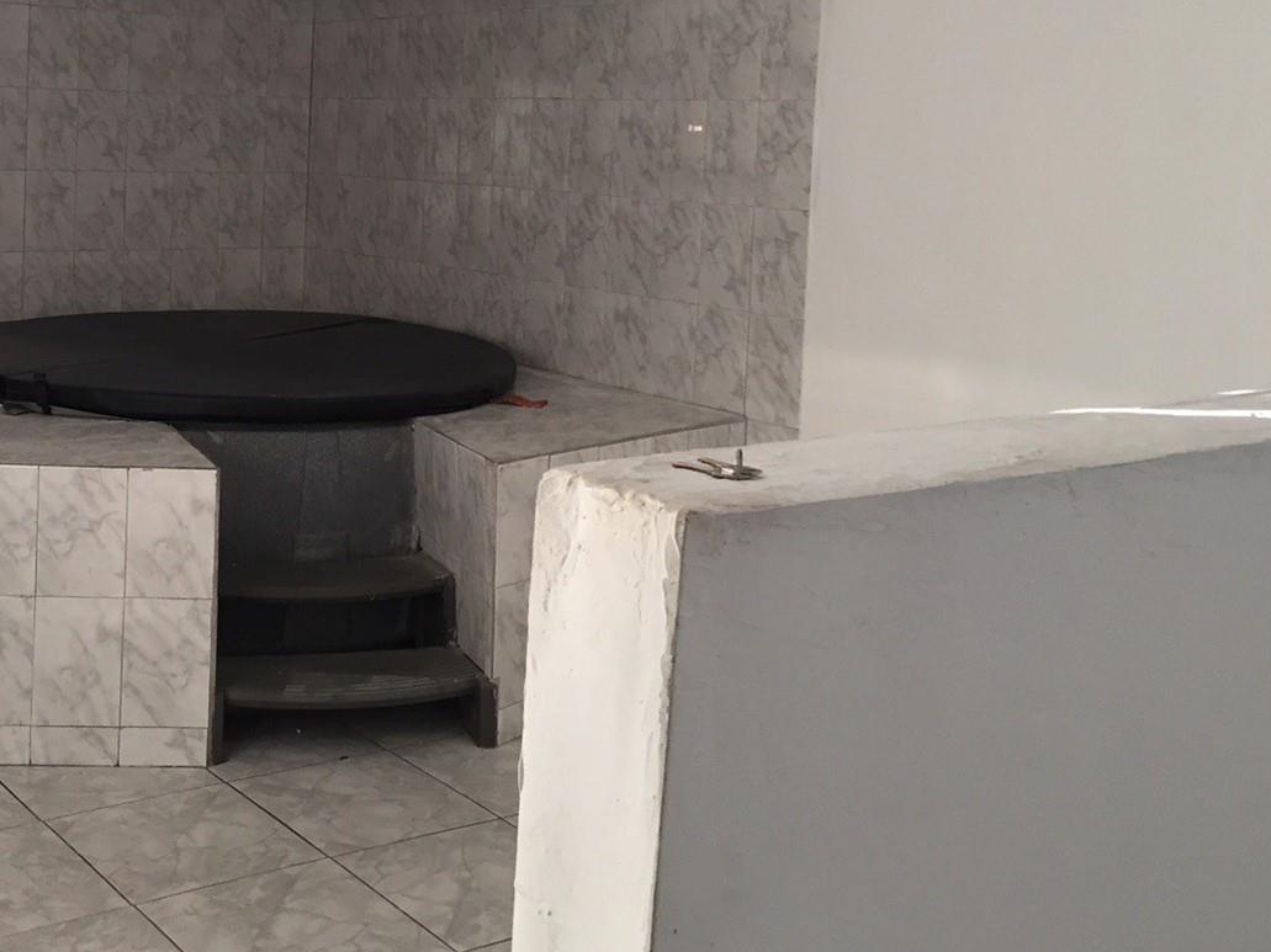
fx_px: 1652
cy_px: 245
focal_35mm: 45
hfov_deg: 41.0
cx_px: 335
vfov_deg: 31.6
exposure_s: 1/30
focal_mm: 4.15
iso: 100
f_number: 2.2
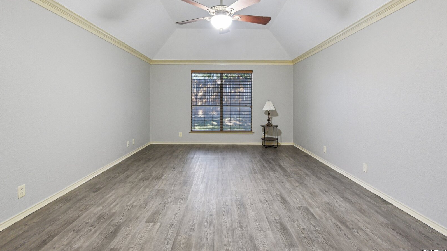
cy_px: 107
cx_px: 225
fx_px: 202
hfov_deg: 95.9
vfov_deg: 63.6
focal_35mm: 17
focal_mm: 16
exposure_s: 1/15
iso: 3200
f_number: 8
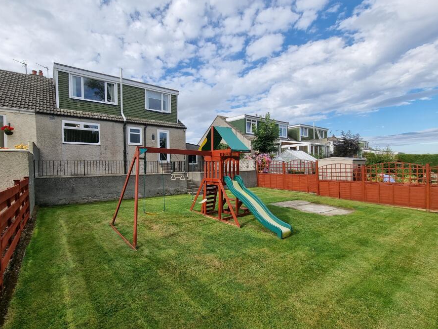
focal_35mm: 15
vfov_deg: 81.8
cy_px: 170
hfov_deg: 97.4
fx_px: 190
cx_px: 187
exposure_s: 1/1464
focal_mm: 2.2
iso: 50
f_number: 2.2
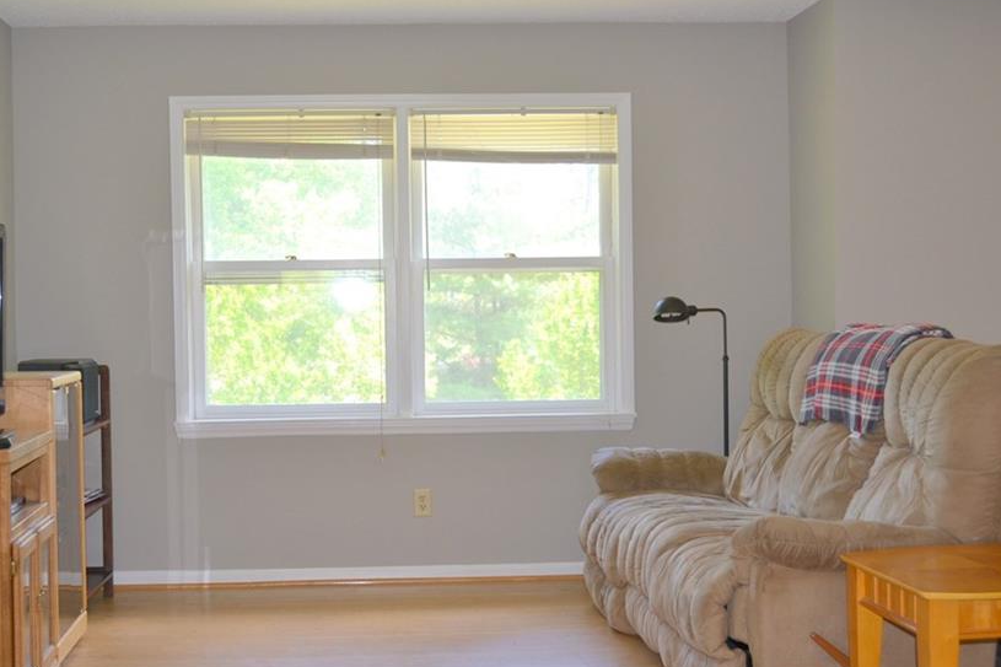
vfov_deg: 27.5
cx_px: 423
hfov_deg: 40.2
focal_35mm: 49
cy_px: 346
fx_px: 1362
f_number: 4.2
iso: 400
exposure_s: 1/80
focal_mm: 26
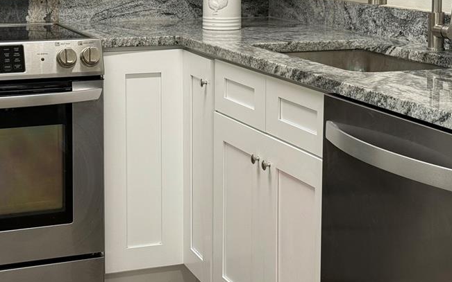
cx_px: 200
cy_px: 30
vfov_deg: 16.1
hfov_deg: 25.8
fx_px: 986
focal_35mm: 80
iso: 64
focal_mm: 6.76
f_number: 1.78
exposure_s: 1/60
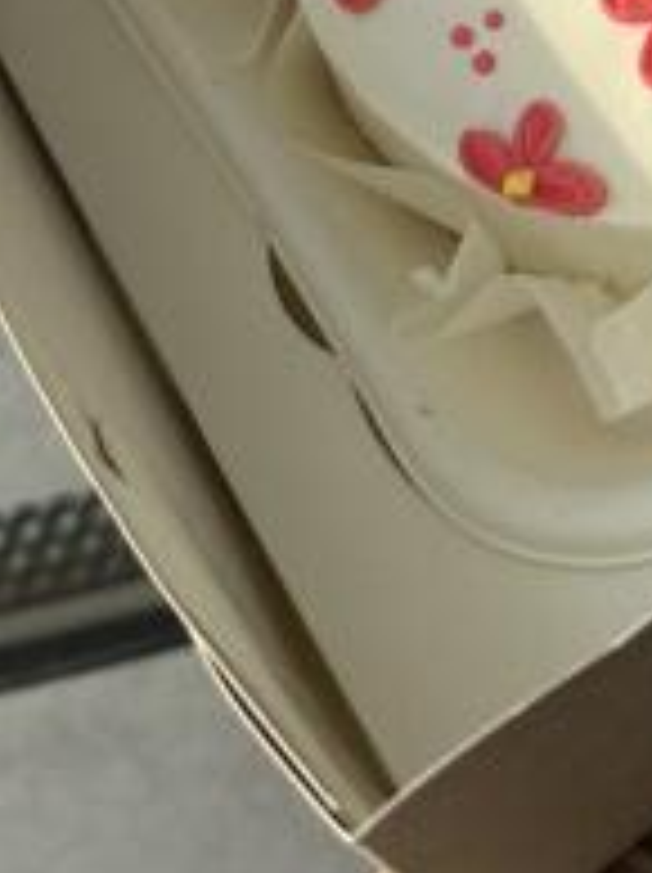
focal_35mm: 132
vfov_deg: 12.9
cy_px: -898
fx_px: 3322
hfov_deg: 10.9
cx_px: 931
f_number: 1.78
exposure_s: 1/1227
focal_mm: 6.86
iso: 80
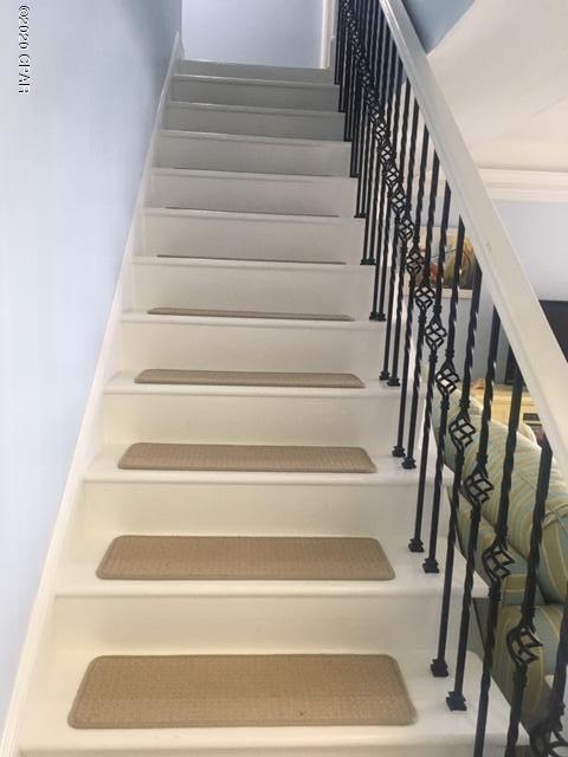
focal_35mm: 29
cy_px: 378
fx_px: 634
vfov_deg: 61.7
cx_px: 284
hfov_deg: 48.2
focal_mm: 4.15
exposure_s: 1/30
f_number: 2.2
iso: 160
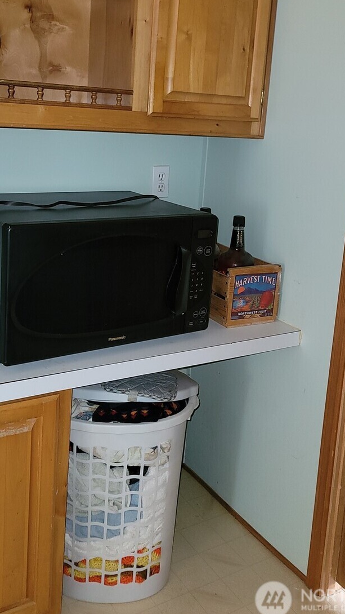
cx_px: 123
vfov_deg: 54.5
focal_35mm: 36
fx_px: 585
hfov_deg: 32.6
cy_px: 220
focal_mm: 7
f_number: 1.8
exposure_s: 1/17
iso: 125
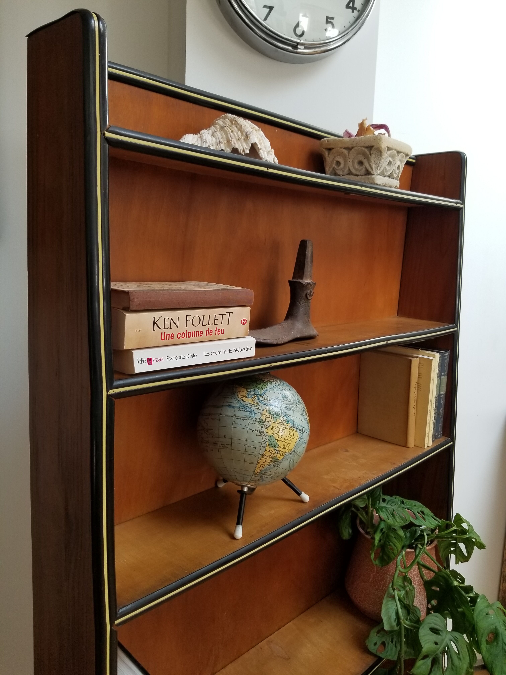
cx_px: 253
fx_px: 507
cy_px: 338
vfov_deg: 67.3
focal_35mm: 26
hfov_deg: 53.1
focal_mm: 4.25
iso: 80
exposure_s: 1/100
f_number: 1.7
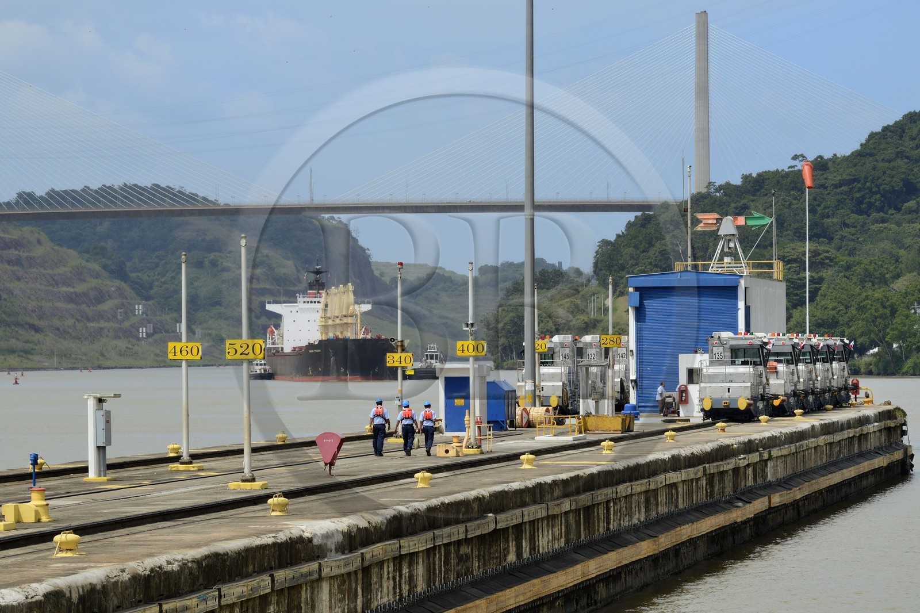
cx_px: 460
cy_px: 306
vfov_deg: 9.5
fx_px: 3705
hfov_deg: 14.2
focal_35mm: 145
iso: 200
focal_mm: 145
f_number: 11
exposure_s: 1/320
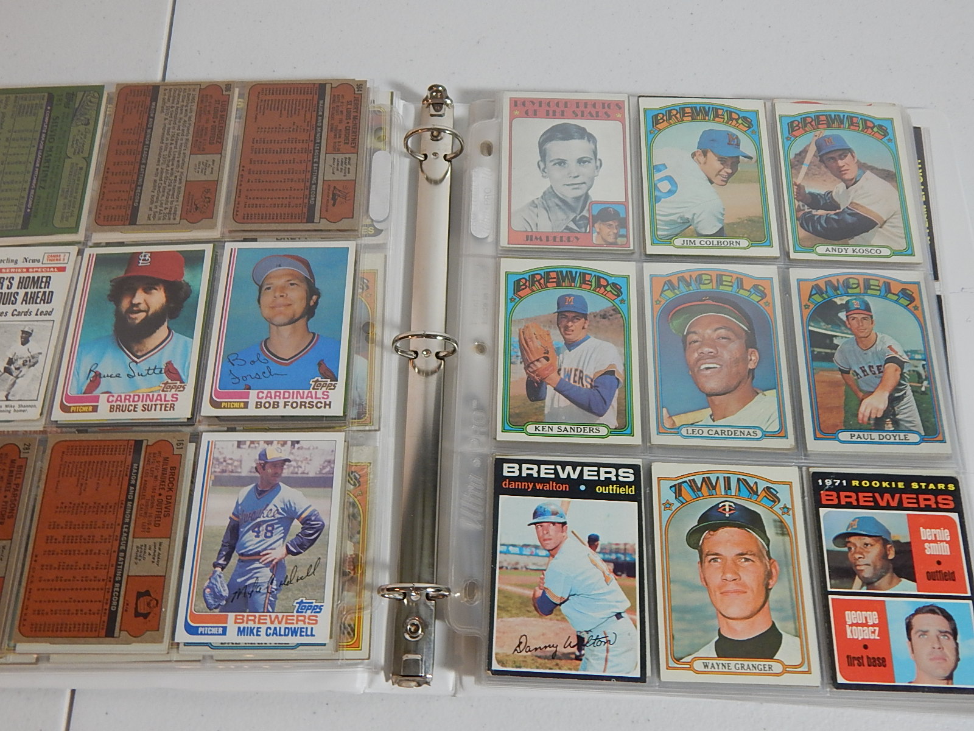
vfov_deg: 45.4
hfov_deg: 58.4
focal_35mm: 31
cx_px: 487
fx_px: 872
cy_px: 366
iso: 180
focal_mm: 5.6
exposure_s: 1/30
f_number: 3.2
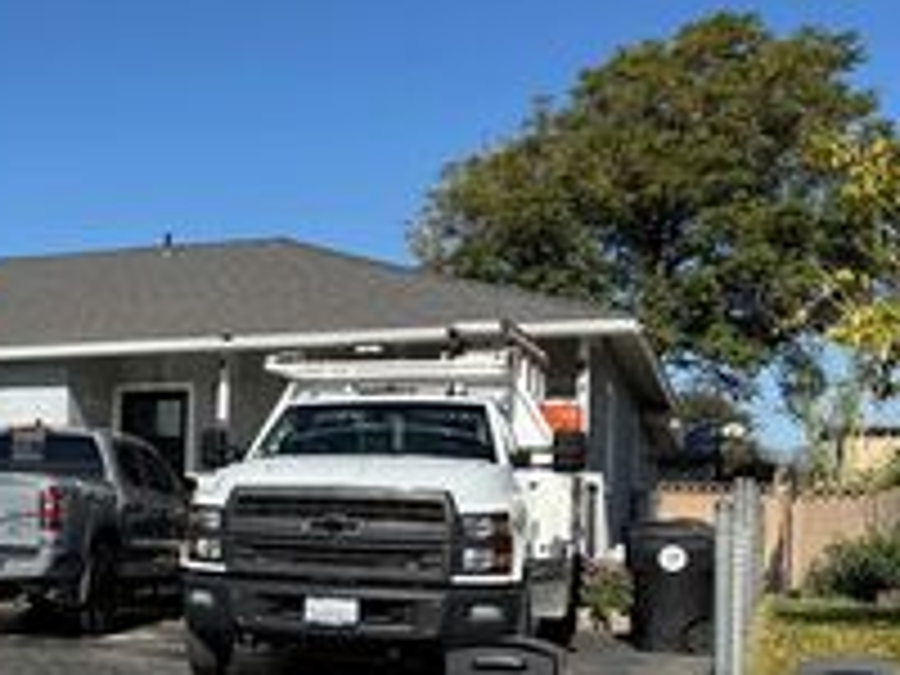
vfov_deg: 24.1
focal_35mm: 60
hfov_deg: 28.3
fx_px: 1560
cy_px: 524
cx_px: -162
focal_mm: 6.76
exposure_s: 1/4950
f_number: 1.78
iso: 80
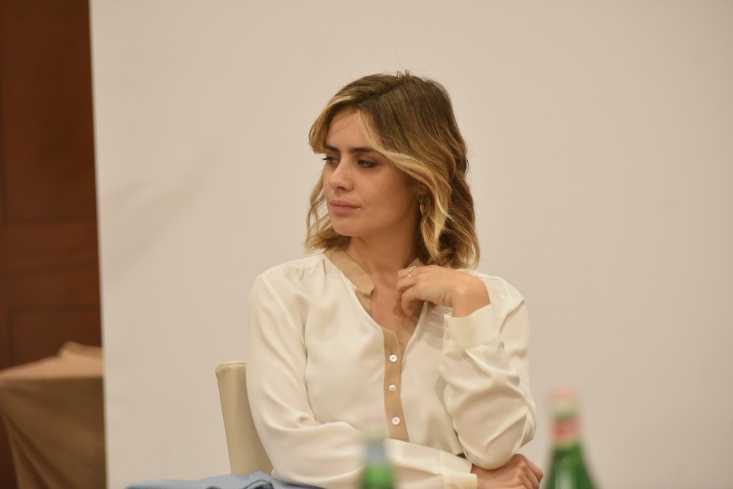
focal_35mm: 120
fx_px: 2443
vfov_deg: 11.4
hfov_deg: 17.1
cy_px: 244
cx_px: 366
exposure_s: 1/250
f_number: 2.8
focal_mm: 120
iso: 3200
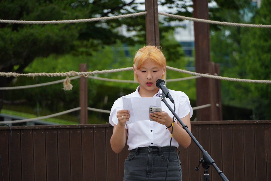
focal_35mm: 202
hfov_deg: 10.2
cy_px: 90
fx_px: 1524
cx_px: 136
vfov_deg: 6.8
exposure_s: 1/250
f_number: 5.6
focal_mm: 135
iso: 640
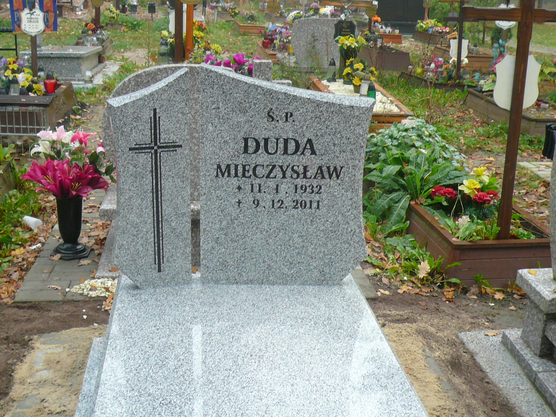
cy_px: 208
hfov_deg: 42.1
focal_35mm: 45
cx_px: 278
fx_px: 723
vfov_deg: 32.2
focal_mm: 4.9
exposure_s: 1/50
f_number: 2.9
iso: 100
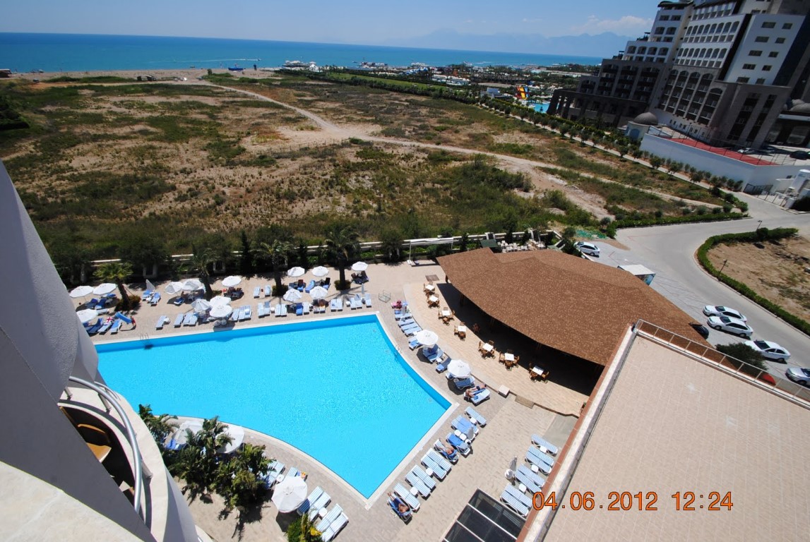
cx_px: 405
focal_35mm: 15
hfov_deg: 100.3
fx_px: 338
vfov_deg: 77.5
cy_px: 271
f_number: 9
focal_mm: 10
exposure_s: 1/320
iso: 100
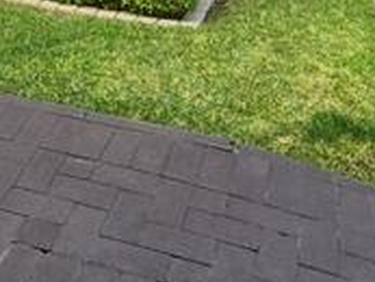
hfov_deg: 31.3
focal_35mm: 60
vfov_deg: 18.2
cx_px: 69
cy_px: -254
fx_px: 650
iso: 50
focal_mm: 2.2
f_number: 2.2
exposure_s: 1/368
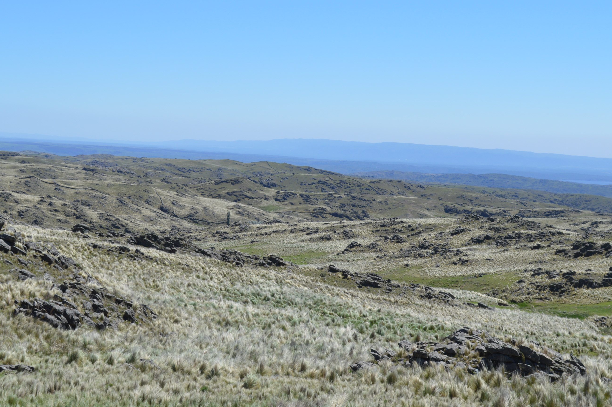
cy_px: 179
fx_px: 1291
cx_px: 294
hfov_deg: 26.7
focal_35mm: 76
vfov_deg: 17.9
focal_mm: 44
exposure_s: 1/250
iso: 100
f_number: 8
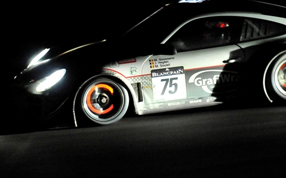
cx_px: 166
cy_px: 69
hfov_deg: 4.6
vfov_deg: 2.9
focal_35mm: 457
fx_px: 3561
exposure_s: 1/80
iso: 3200
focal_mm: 140
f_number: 2.8
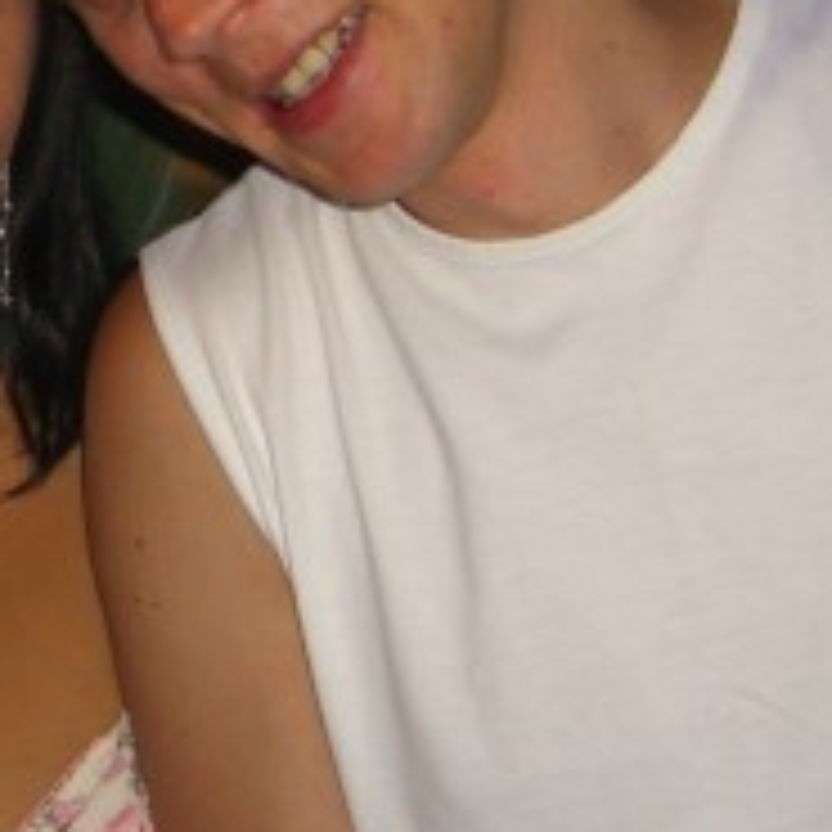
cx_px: -27
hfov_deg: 15.6
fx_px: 2964
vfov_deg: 15.8
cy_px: 94
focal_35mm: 109
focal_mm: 7.9
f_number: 2.8
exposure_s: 1/60
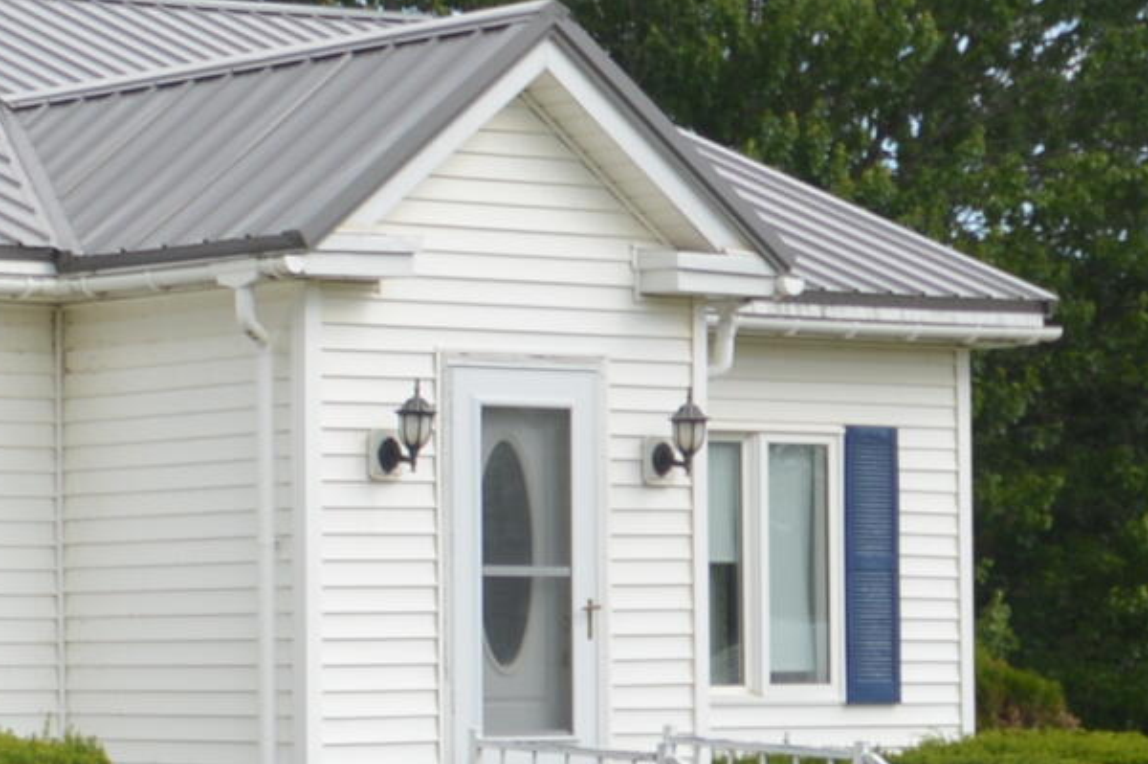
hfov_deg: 13.9
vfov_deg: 10.7
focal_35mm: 128
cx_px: -1075
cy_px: 576
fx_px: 4062
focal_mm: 17
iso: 100
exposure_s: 1/160
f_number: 6.3
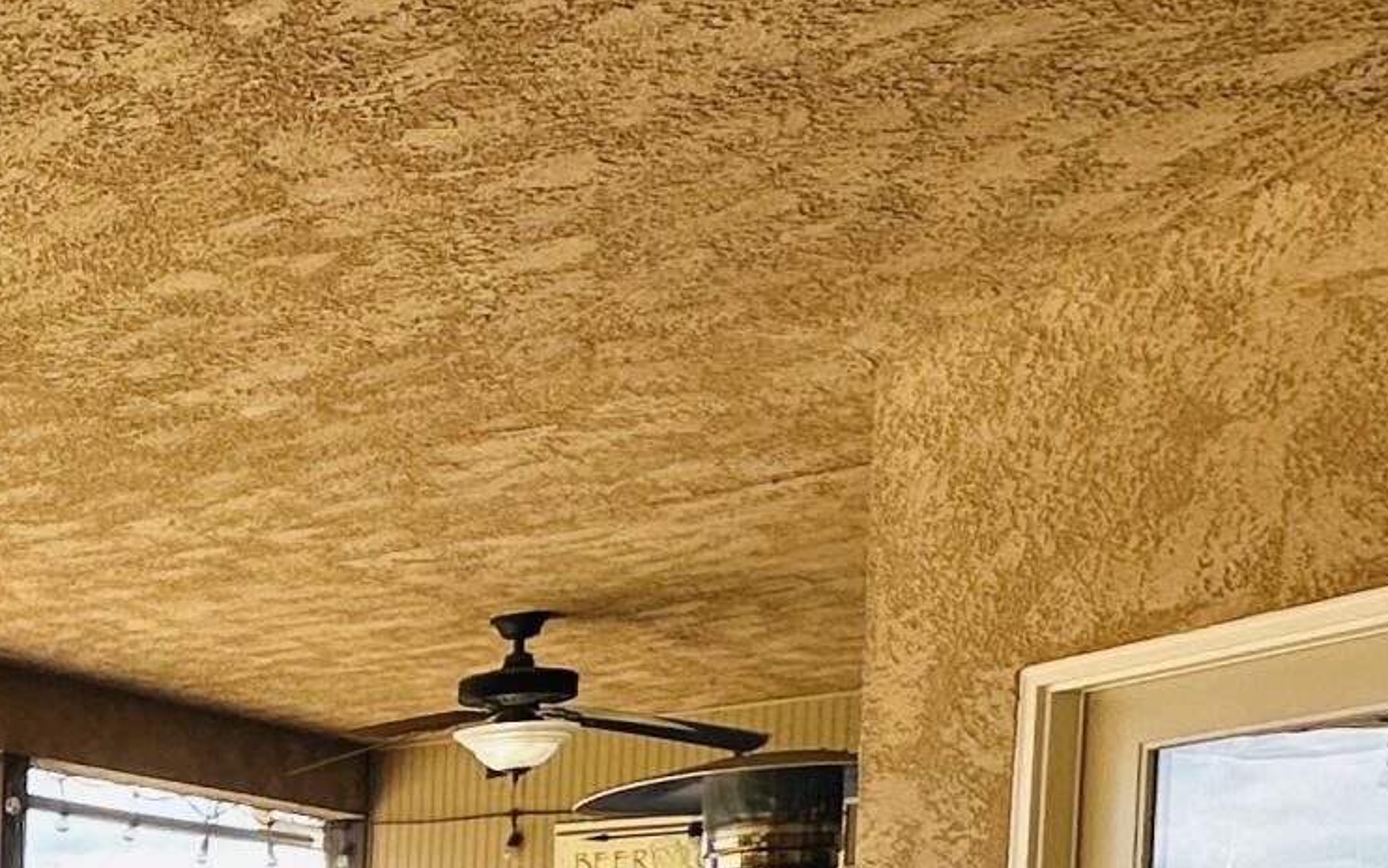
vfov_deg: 19.6
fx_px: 2270
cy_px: 1179
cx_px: -896
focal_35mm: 60
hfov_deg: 23.6
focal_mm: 2.22
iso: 40
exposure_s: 1/349
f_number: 2.2
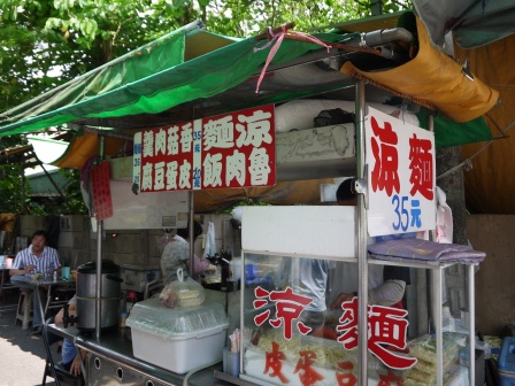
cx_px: 258
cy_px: 193
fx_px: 417
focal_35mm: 28
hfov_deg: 63.4
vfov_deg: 49.7
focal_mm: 14
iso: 160
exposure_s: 1/160
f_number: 4.5
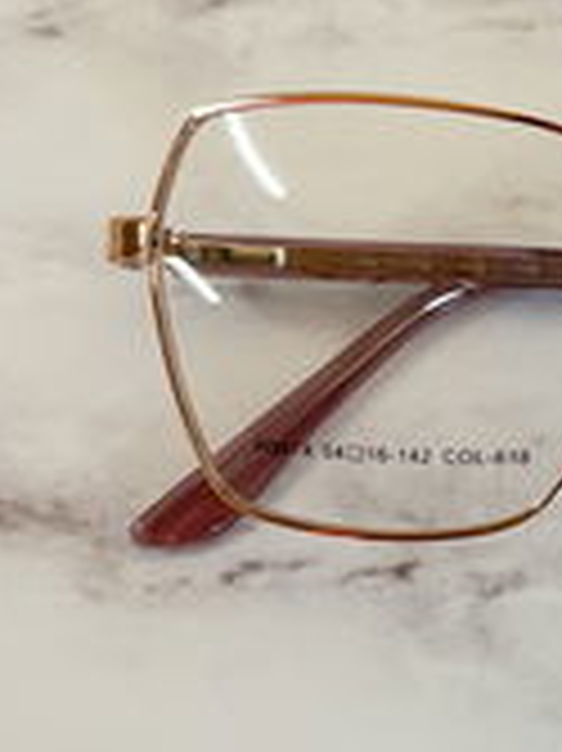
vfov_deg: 23.5
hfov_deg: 16.2
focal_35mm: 83
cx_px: 845
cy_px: 259
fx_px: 1799
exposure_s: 1/100
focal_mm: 5.96
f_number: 1.6
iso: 125
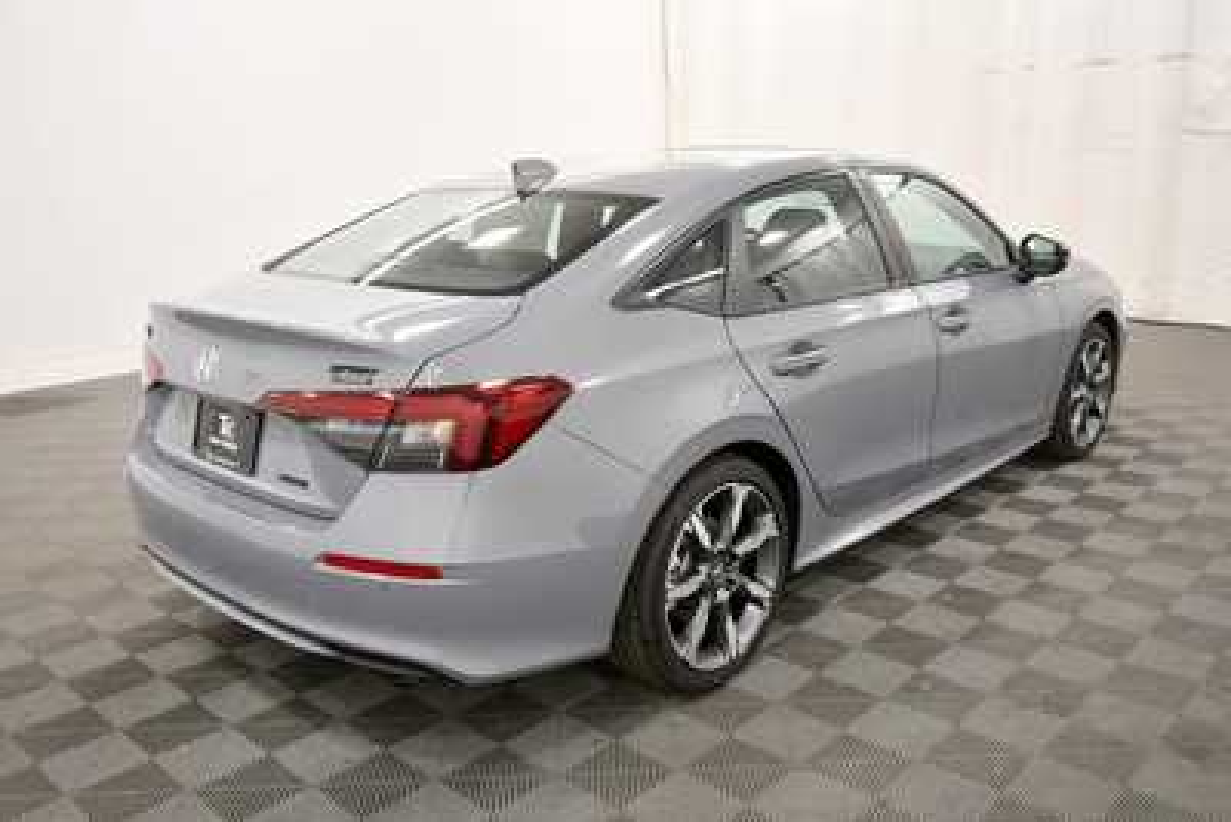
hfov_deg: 61.9
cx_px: 616
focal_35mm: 30
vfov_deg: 43.6
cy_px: 411
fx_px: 1026
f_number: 5.6
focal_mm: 20
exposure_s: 1/125
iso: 1100
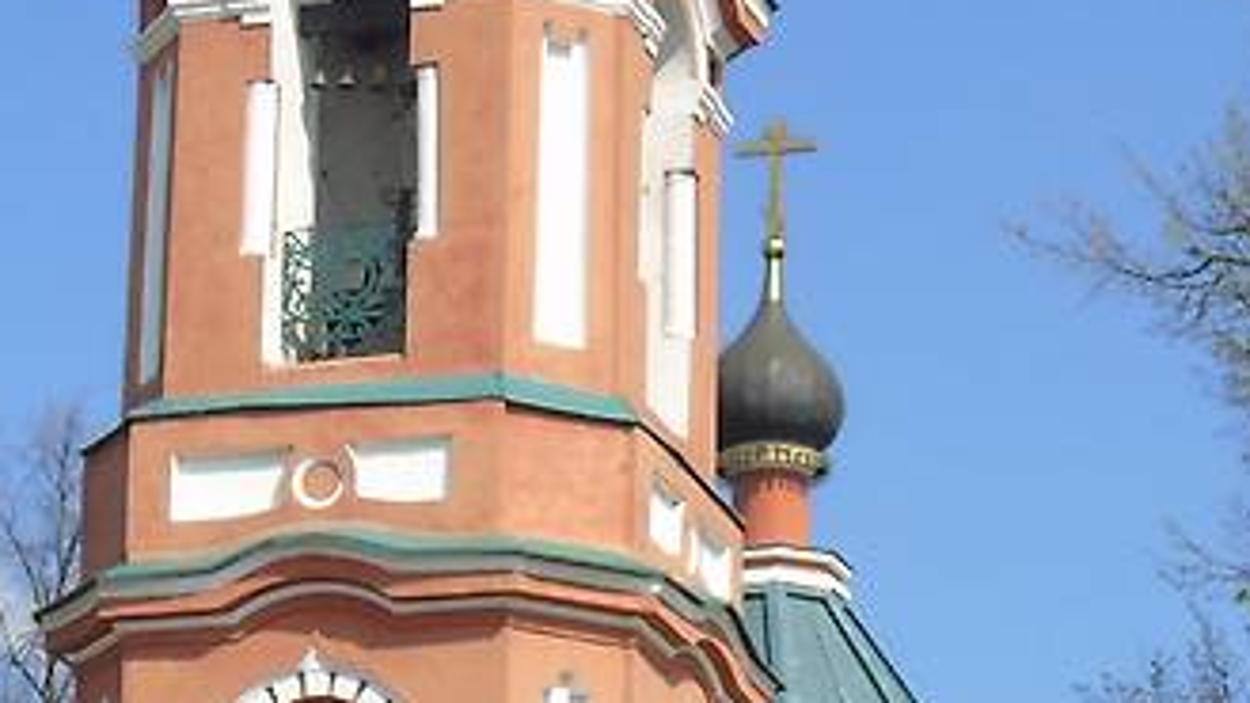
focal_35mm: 159
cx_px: 452
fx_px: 5270
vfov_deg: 7.6
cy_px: 574
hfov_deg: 13.5
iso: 80
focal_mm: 7.1
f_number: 3.9
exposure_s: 1/640
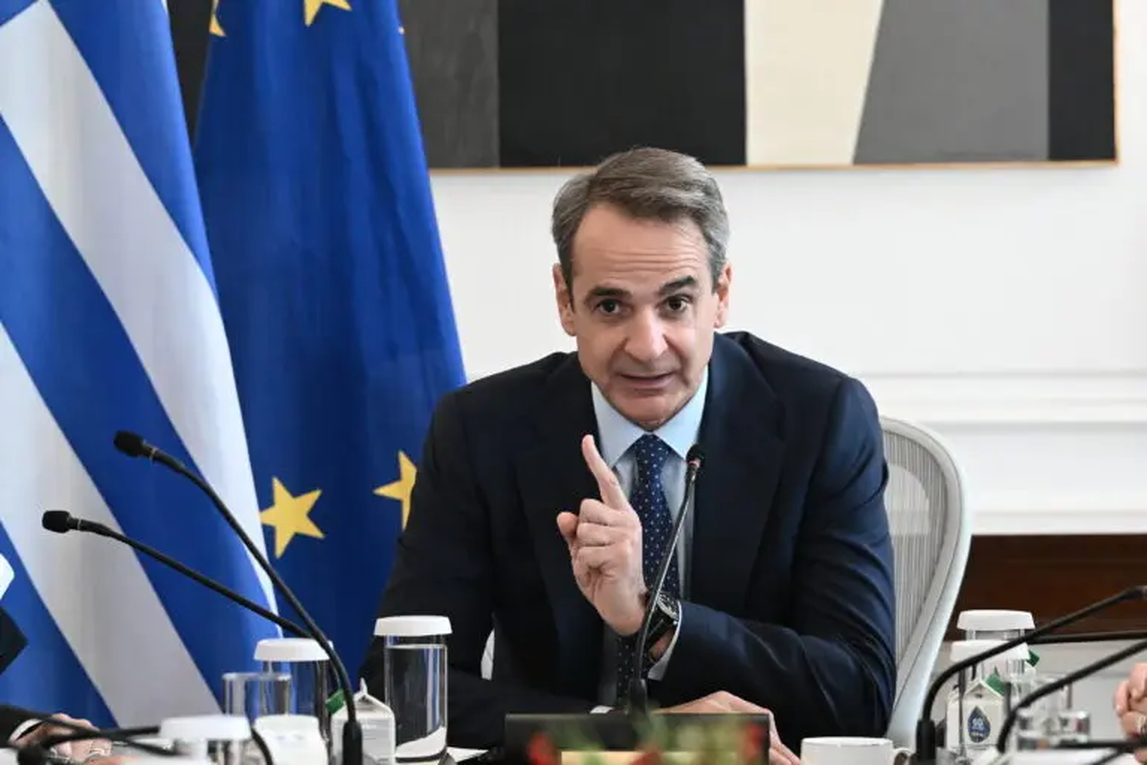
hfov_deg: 6.9
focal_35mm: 300
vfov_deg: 4.6
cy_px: 382
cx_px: 574
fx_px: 9558
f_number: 5.6
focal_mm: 200
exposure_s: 1/500
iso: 6400
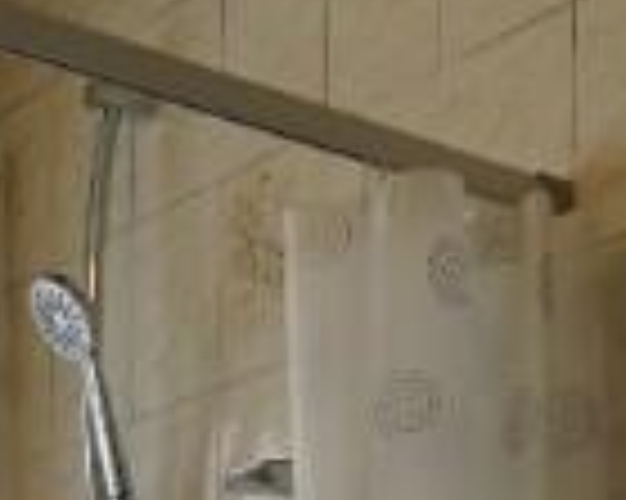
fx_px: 1925
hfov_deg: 18.3
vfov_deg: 12.2
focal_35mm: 104
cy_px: 1140
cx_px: 104
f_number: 4
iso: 160
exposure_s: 1/60
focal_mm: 10
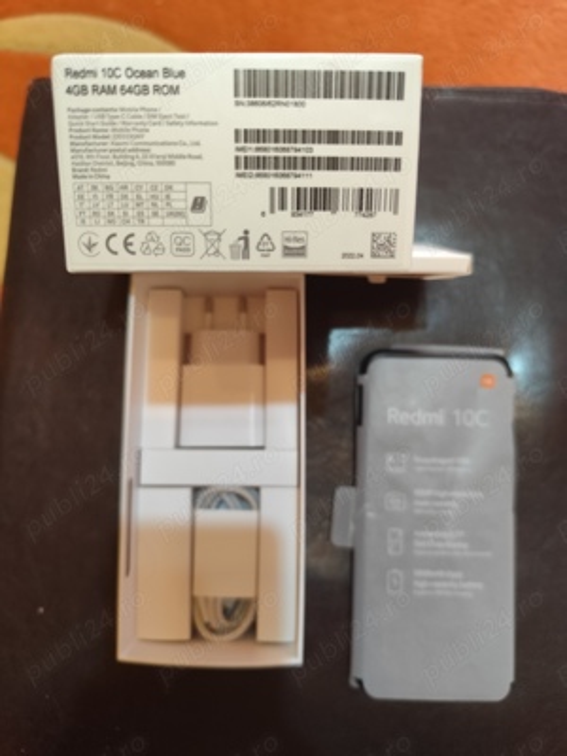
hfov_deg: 58.9
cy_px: 378
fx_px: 502
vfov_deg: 73.9
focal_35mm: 23
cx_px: 284
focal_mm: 6.19
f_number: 1.65
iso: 1000
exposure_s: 1/50
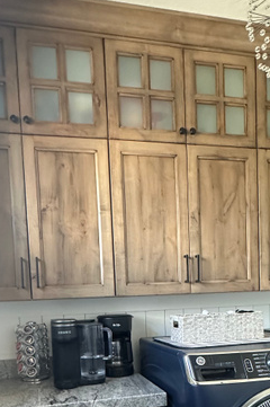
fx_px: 349
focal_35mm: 31
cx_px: 125
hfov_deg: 42.2
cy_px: 328
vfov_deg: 55.8
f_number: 2.2
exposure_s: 1/60
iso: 800
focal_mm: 2.22
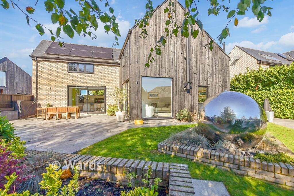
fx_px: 123
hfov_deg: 100.4
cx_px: 147
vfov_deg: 77.3
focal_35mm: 15
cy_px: 98
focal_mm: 10
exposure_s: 1/800
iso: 320
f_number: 8
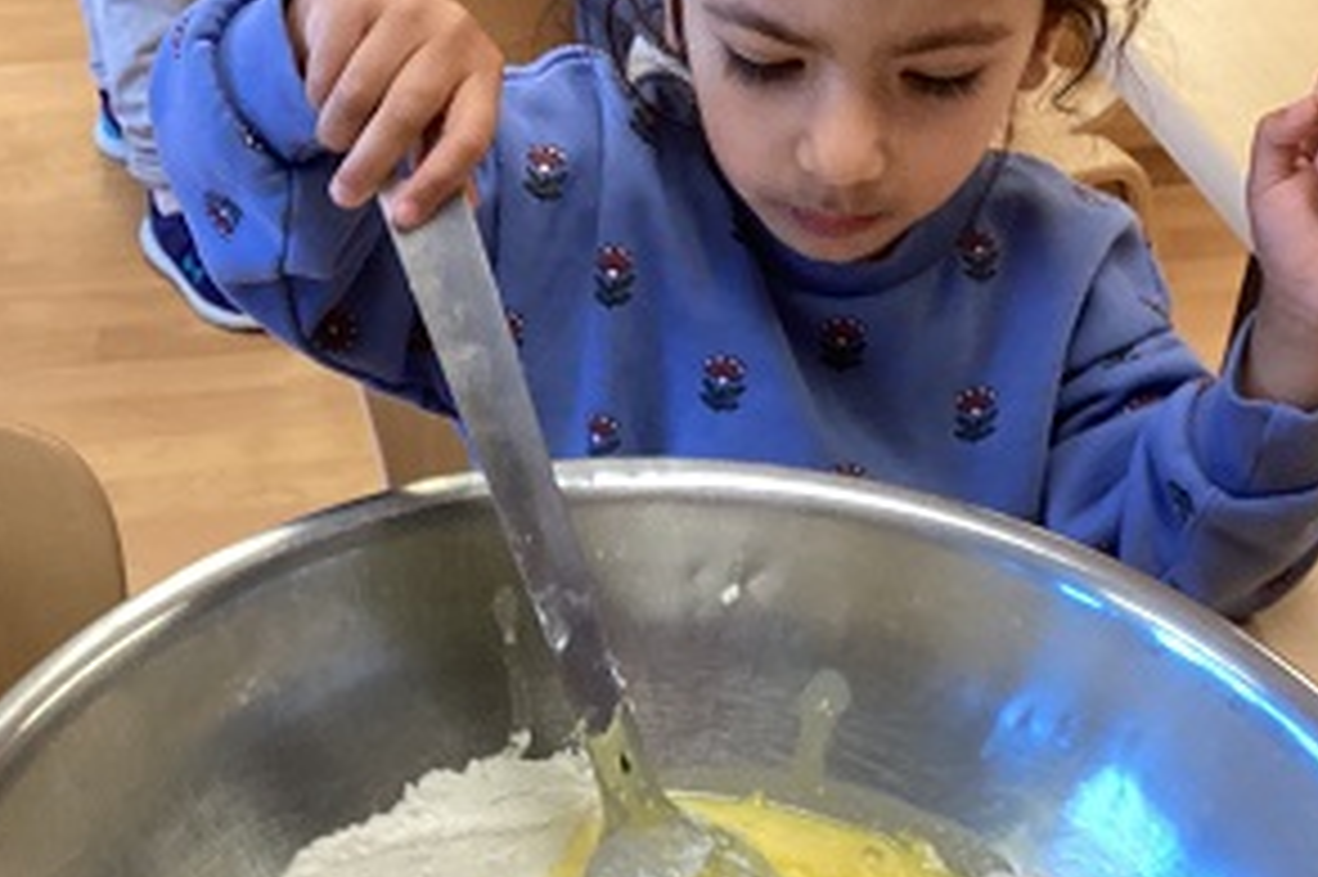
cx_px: 601
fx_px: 2012
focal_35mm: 55
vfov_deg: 24.0
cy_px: 756
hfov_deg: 36.2
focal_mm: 3.3
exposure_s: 1/60
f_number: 2.4
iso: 100
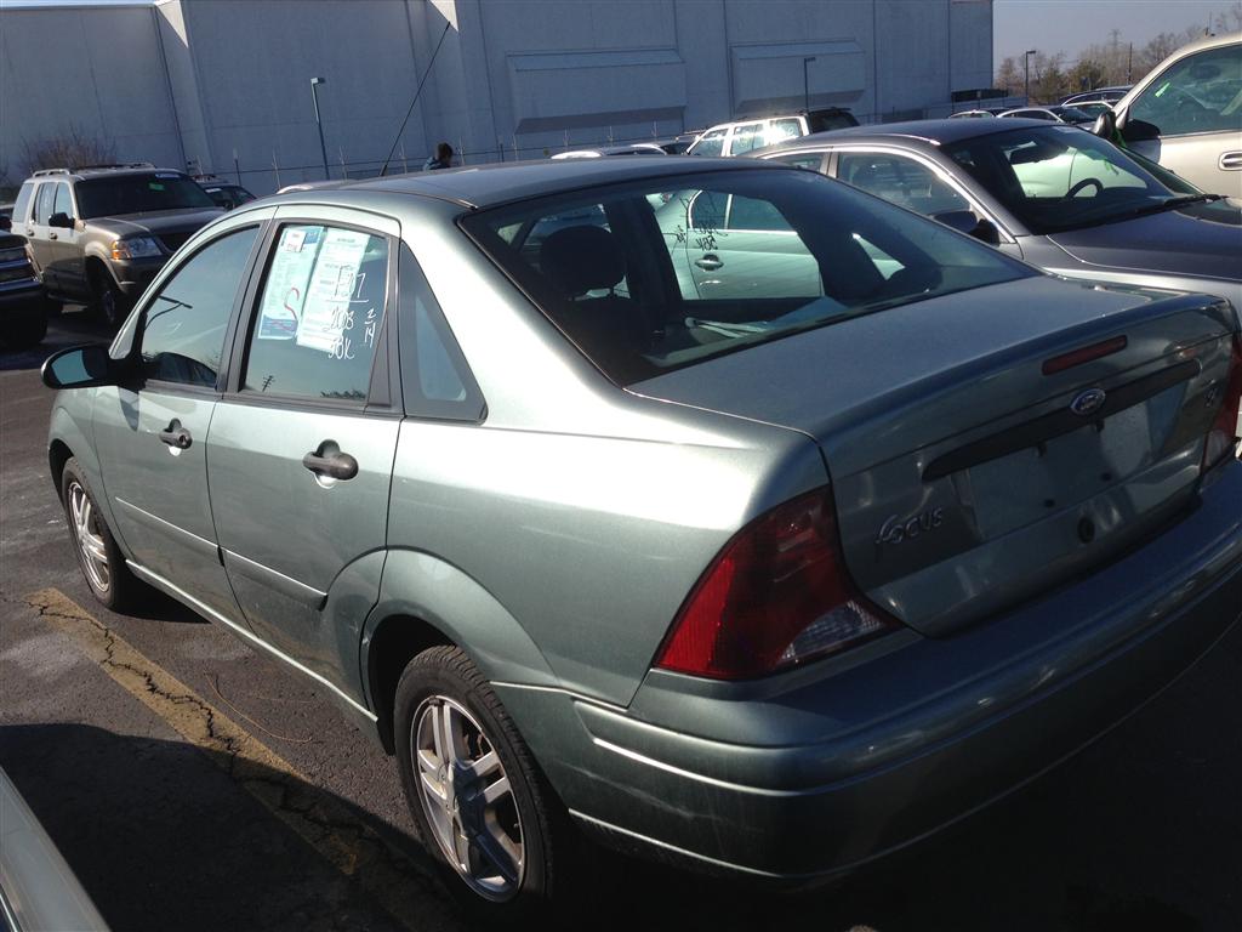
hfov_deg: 55.4
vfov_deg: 42.9
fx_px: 1184
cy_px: 466
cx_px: 621
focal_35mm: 33
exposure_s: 1/1642
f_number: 2.4
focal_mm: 4.13
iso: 50
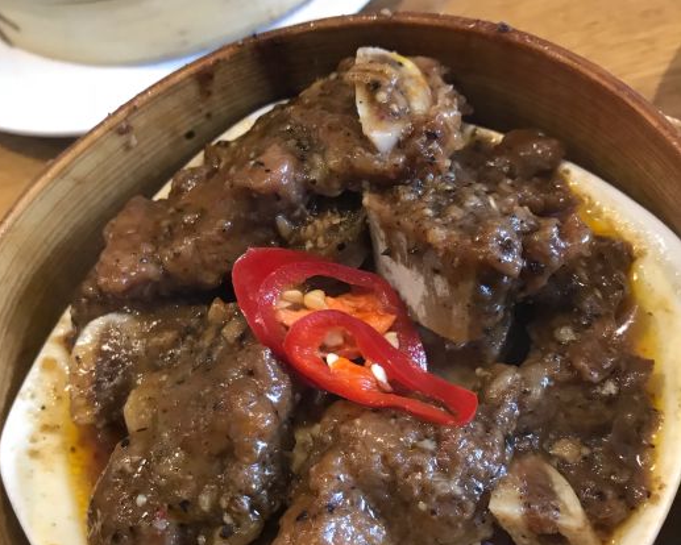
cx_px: 337
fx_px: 746
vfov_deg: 39.8
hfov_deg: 49.1
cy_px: 345
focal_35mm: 37
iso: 80
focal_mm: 3.99
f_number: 1.8
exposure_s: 1/15
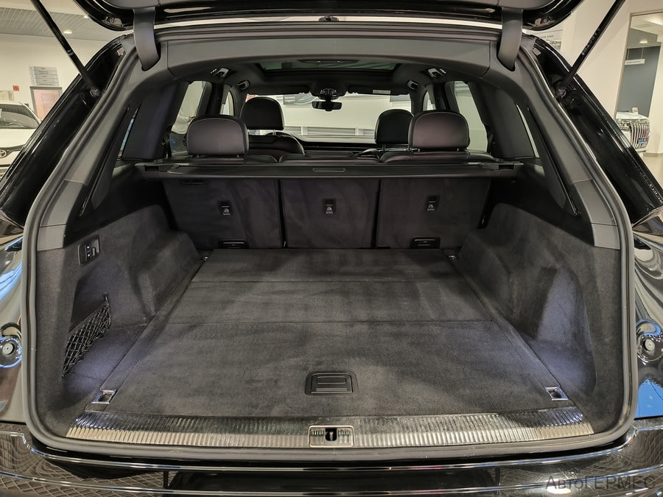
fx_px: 460
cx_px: 332
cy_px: 248
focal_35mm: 24
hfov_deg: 71.6
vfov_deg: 56.8
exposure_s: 1/25
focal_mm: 6.92
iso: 1250
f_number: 1.9
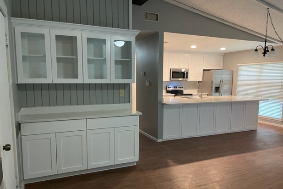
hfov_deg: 65.5
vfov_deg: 46.3
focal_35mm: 28
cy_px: 107
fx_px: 220
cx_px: 144
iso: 400
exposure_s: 1/60
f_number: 1.6
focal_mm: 4.2
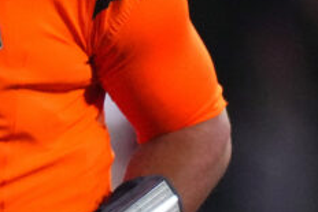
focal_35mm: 2650
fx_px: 23422
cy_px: -24
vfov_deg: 0.5
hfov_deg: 0.8
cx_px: -56
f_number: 2.8
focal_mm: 400
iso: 10000
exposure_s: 1/1000
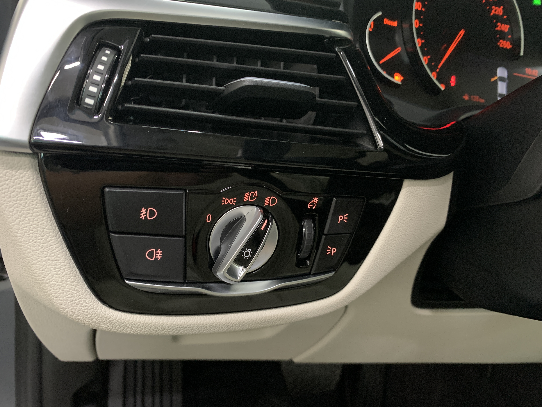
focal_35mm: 26
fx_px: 407
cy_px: 204
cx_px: 271
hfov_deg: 67.3
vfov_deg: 53.1
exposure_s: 1/25
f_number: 1.8
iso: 500
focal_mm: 4.25
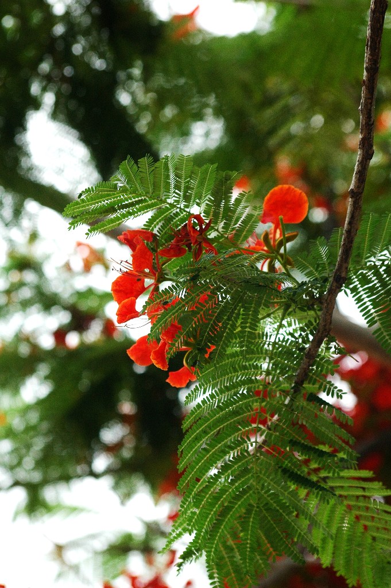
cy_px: 294
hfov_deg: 6.8
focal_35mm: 202
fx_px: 3304
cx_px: 196
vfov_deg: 10.2
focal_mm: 135
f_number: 6.3
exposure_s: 1/500
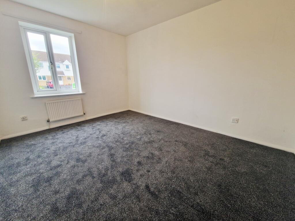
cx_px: 148
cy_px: 110
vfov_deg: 89.9
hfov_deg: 106.2
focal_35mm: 13
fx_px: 111
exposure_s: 1/50
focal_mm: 2.2
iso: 160
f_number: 2.2
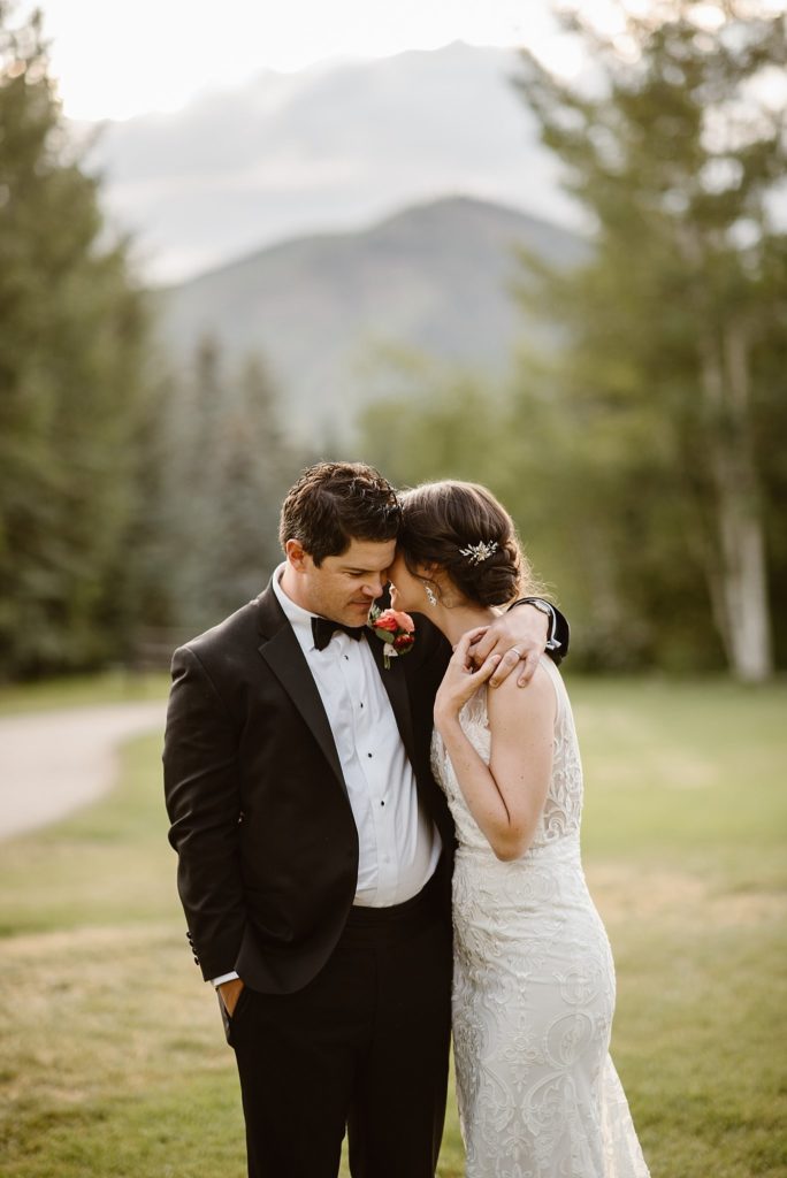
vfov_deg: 23.9
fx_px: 2783
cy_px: 589
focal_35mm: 85
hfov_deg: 16.1
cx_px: 394
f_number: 1.8
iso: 200
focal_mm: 85
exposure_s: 1/800
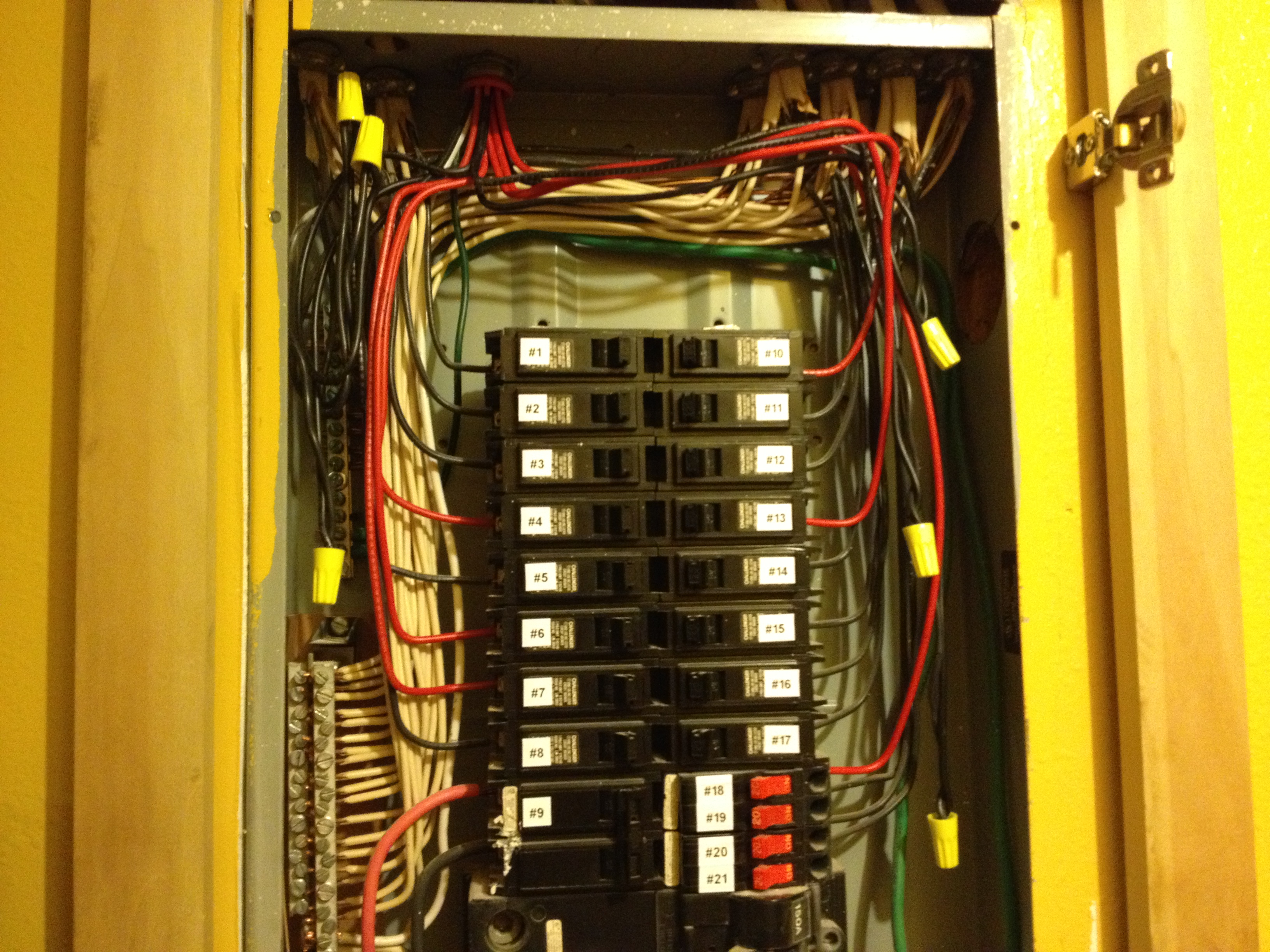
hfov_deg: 52.6
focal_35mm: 35
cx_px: 635
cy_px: 476
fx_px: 1284
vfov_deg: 40.7
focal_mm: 4.28
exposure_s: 1/15
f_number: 2.4
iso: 400
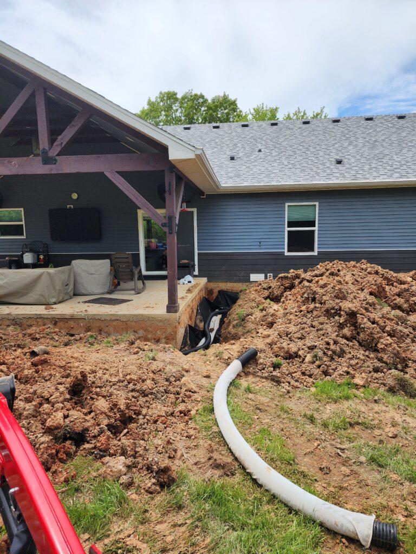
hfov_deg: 58.9
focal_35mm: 23
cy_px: 277
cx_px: 208
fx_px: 369
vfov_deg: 73.9
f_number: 1.8
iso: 12
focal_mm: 6.4
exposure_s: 1/960
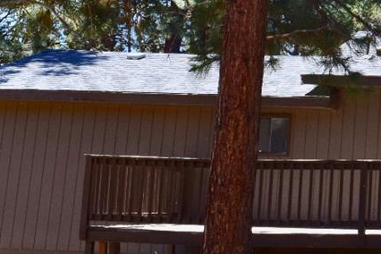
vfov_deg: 13.9
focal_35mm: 95
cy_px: -67
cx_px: 590
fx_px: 1005
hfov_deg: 18.7
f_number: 10
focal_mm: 18
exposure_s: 1/320
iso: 400
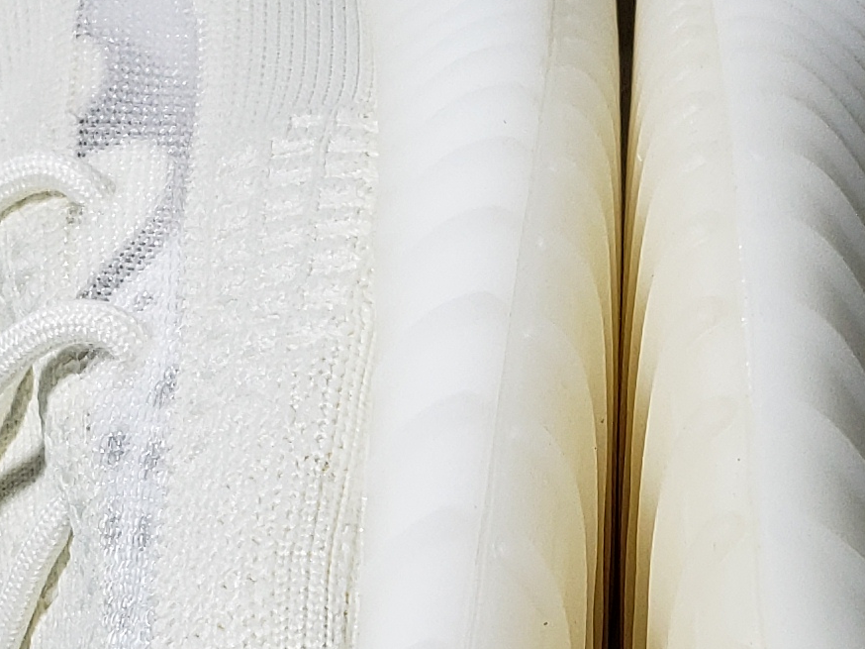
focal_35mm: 120
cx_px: 614
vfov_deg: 12.2
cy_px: 651
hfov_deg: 16.4
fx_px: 2998
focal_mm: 4.3
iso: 50
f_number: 1.5
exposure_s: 1/513
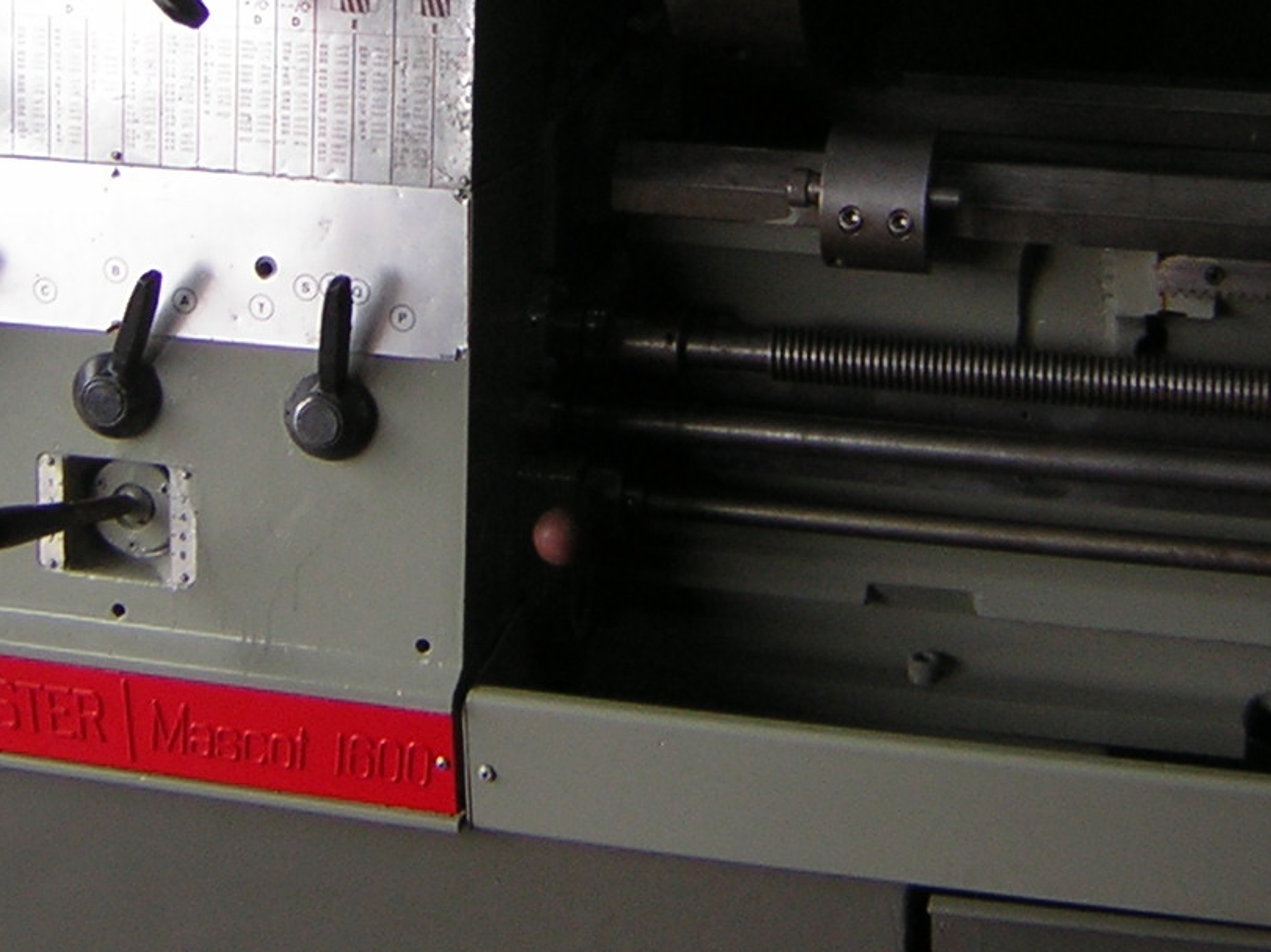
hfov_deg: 27.4
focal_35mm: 71
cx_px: 622
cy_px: 44
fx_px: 2607
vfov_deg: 20.2
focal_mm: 4.7
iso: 50
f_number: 2.6
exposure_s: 1/60.9
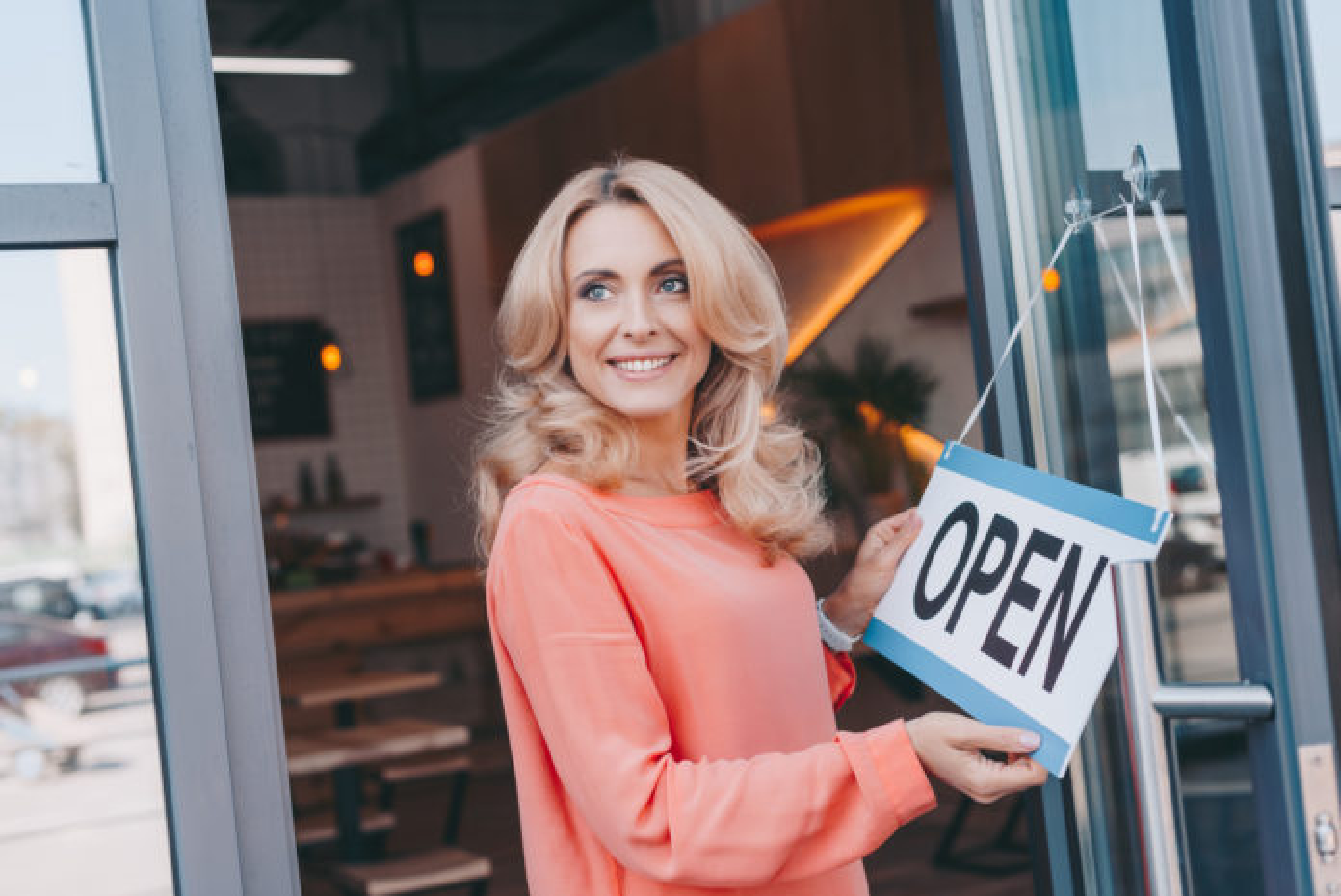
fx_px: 1864
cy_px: 448
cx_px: 670
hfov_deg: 39.6
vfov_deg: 27.0
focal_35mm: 50
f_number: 3.5
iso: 125
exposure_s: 1/200
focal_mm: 50
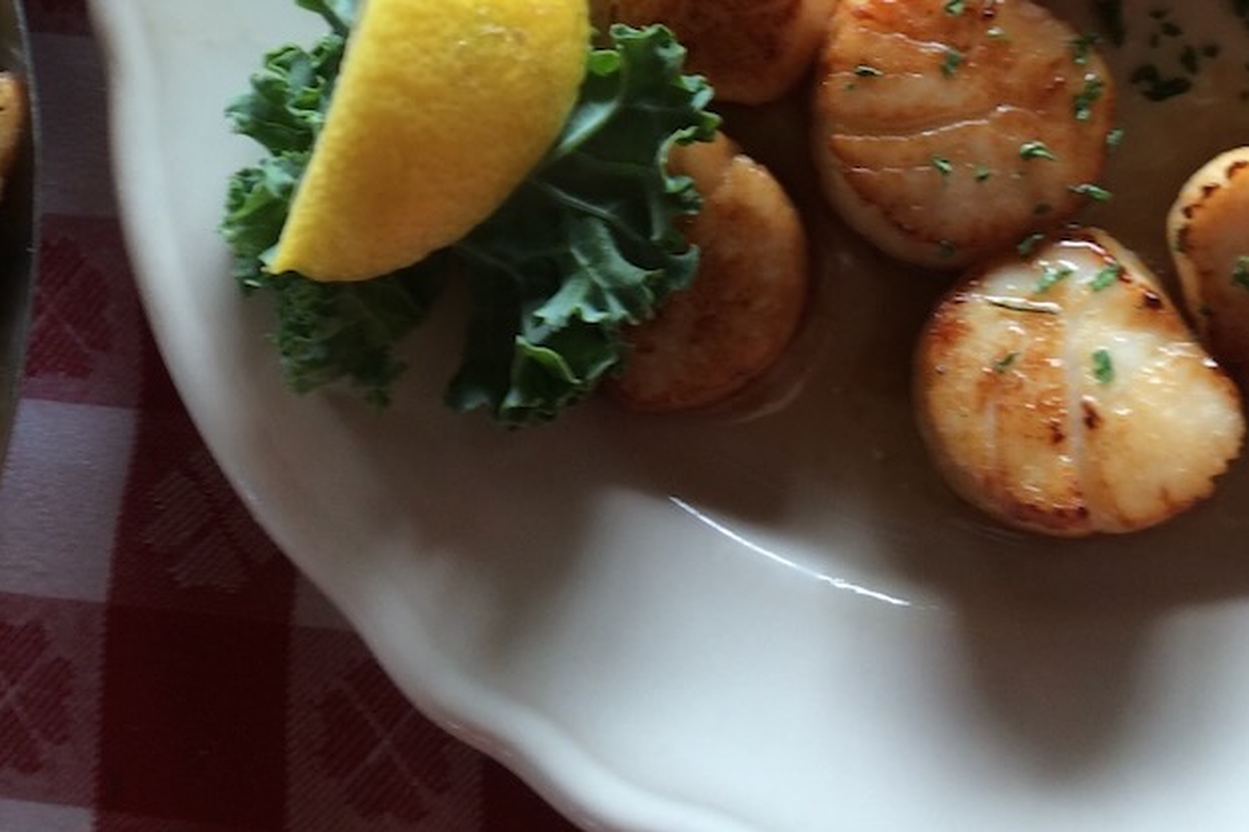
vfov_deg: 20.6
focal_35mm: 62
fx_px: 2150
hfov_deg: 32.4
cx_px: 636
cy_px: -128
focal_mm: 4.15
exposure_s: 1/30
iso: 64
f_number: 2.2
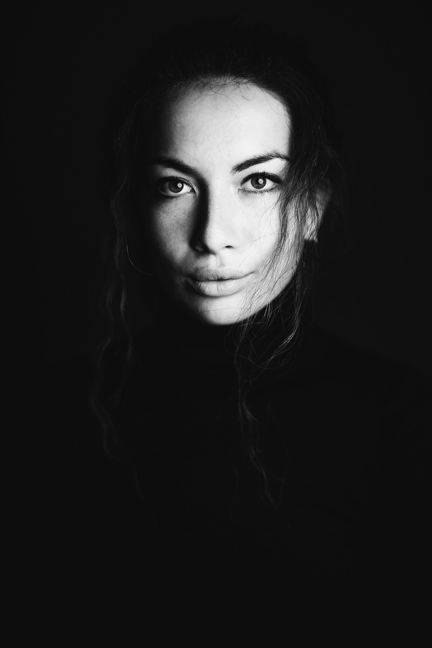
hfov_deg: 27.0
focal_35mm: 50
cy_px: 324
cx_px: 216
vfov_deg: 39.6
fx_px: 900
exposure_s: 1/160
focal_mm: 50
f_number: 1.4
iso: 125
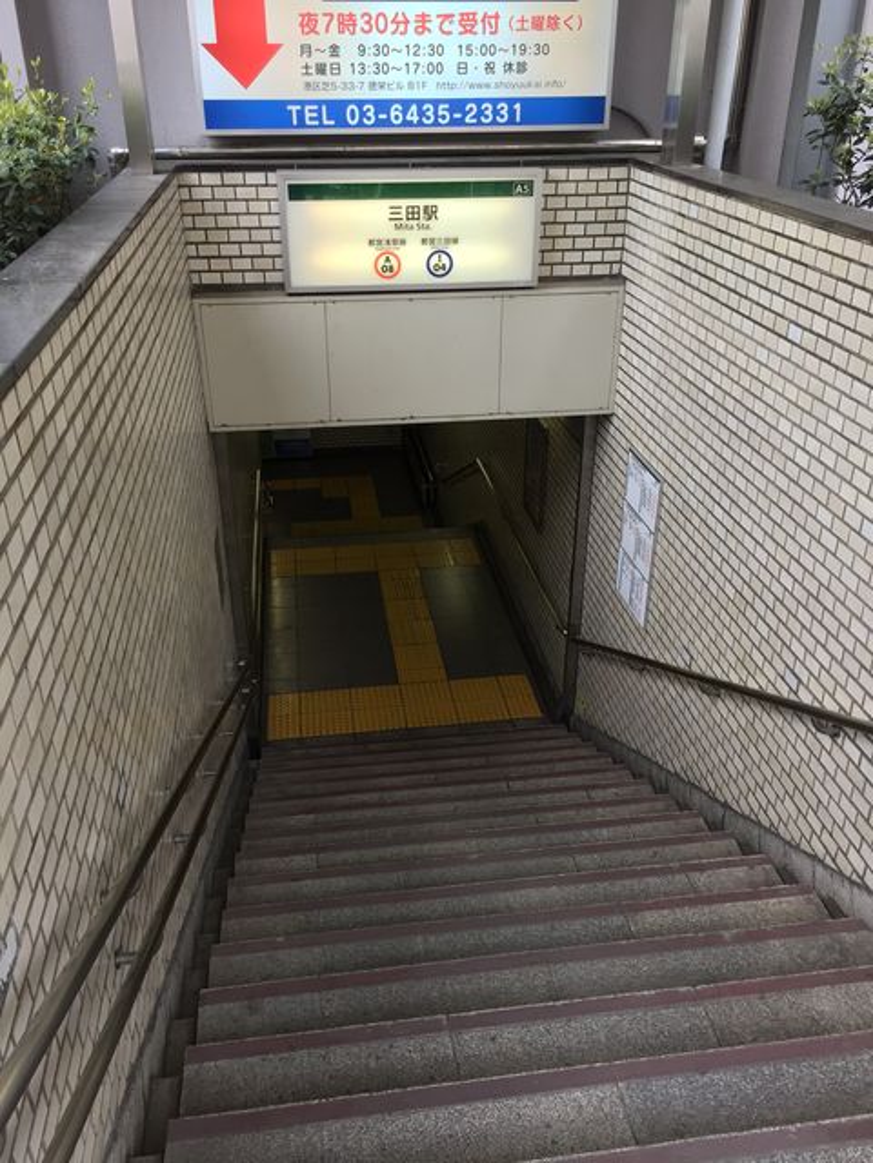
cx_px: 436
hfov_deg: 48.2
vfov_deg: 61.7
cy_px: 582
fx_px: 975
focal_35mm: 29
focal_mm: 4.15
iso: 50
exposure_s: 1/120
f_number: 2.2
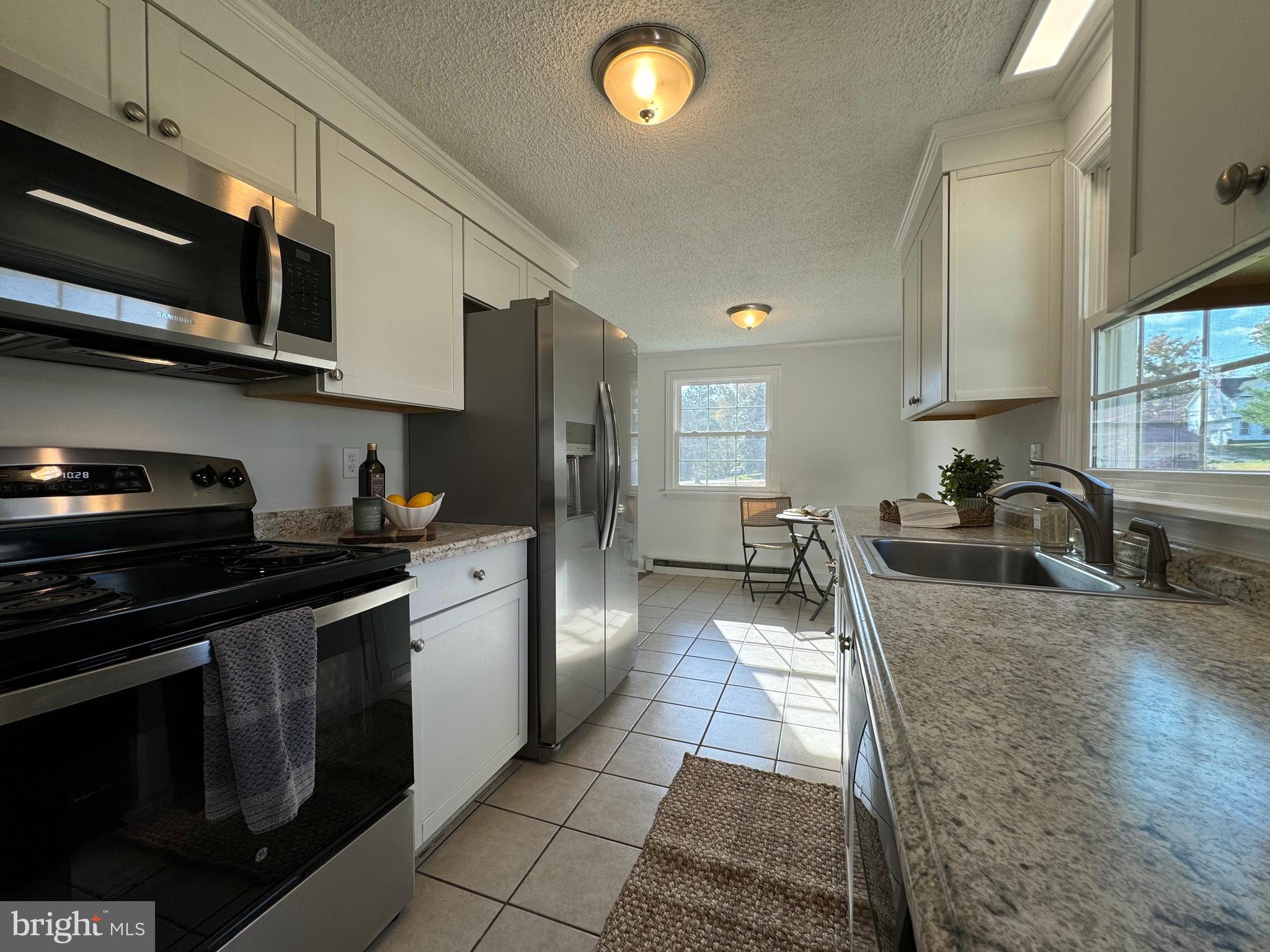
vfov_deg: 85.7
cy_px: 476
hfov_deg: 102.1
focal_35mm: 14
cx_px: 635
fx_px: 514
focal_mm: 2.22
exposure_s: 1/120
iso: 50
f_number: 2.2
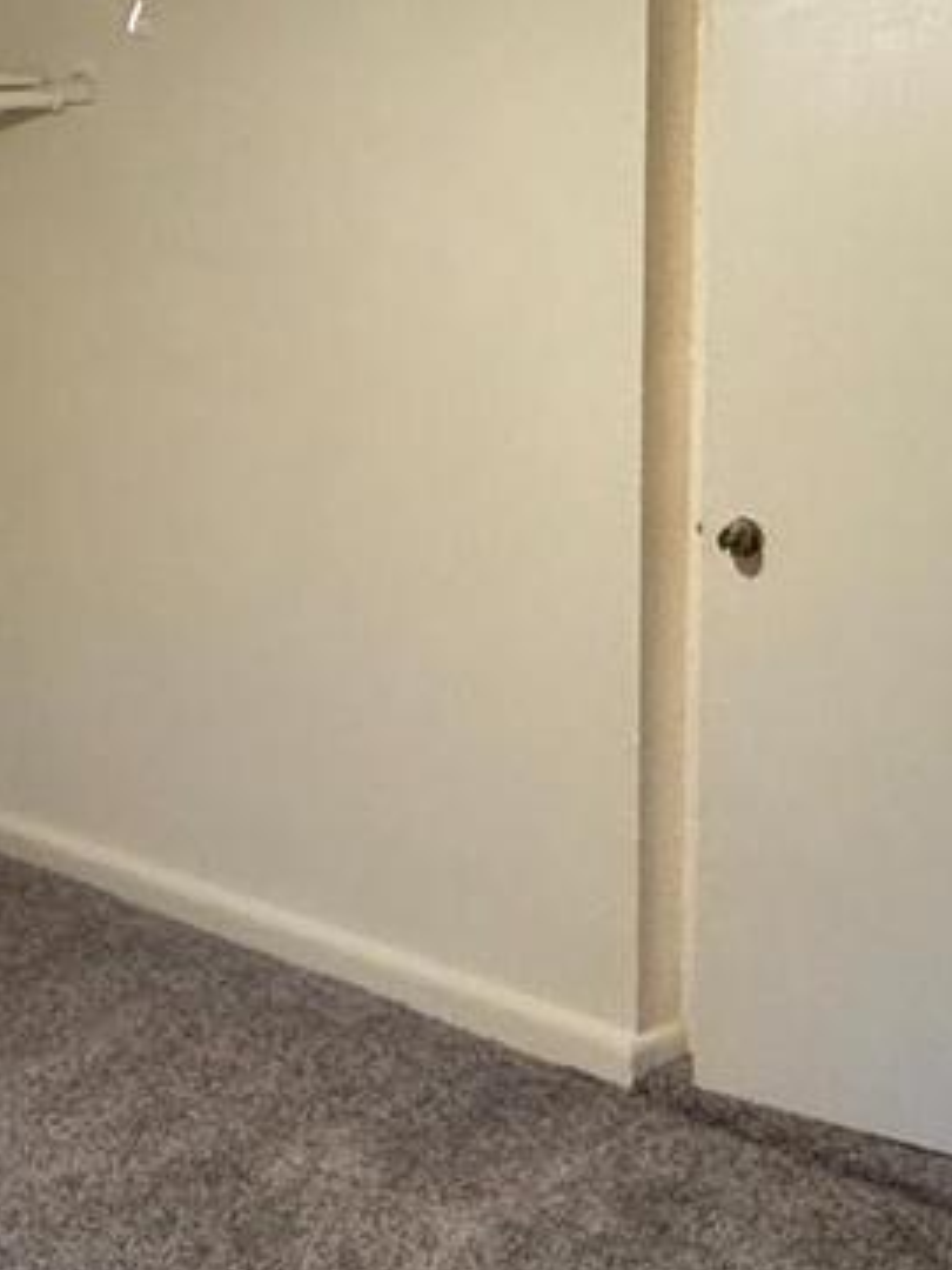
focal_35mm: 56
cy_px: 318
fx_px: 2053
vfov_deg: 33.7
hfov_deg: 25.8
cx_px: 250
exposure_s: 1/60
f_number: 2.2
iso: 1000
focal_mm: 2.22
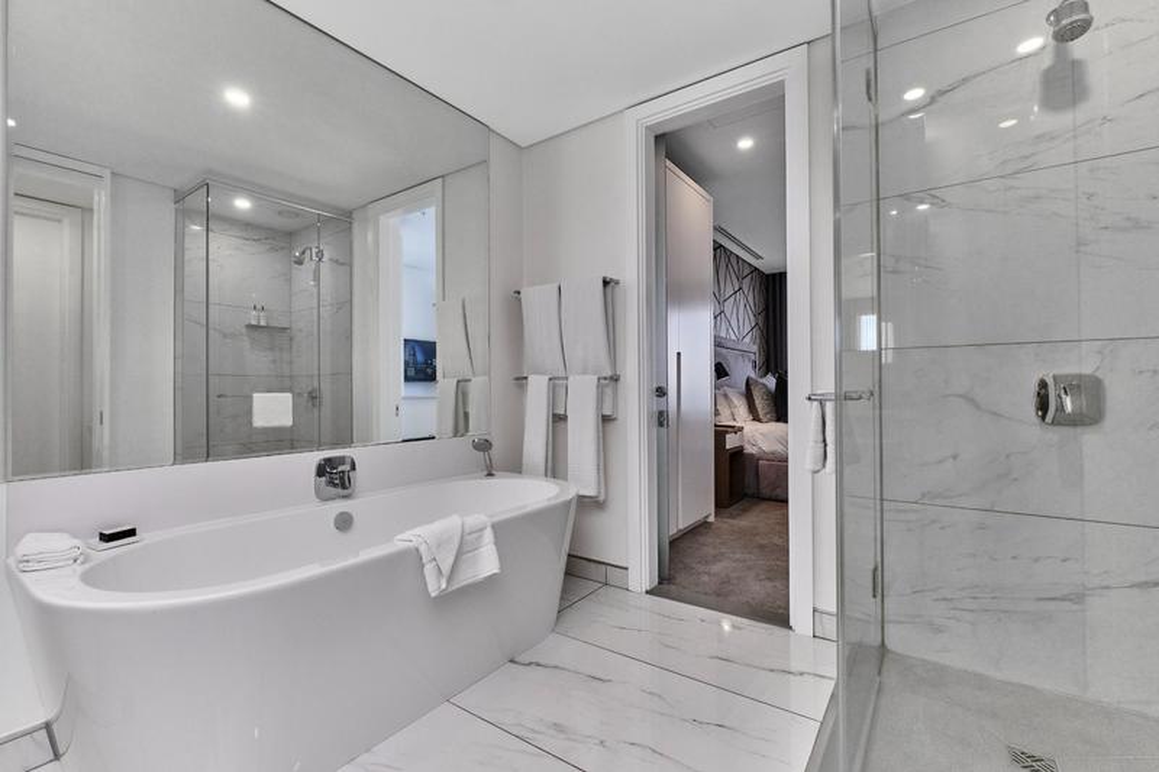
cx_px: 580
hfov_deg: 100.4
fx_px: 483
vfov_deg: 77.3
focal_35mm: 15
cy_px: 386
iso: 500
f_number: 10
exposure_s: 1/25
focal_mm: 10
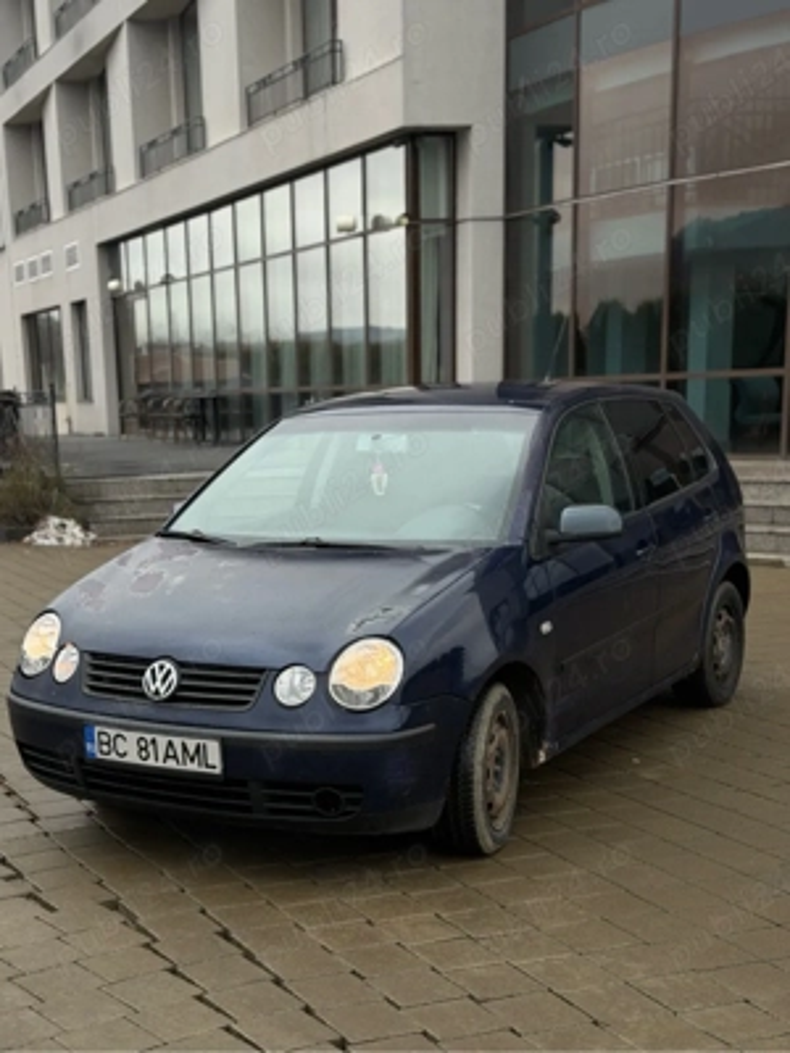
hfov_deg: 30.3
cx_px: 395
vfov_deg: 39.7
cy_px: 526
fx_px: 1461
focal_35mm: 48
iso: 80
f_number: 1.78
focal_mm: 6.76
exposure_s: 1/316
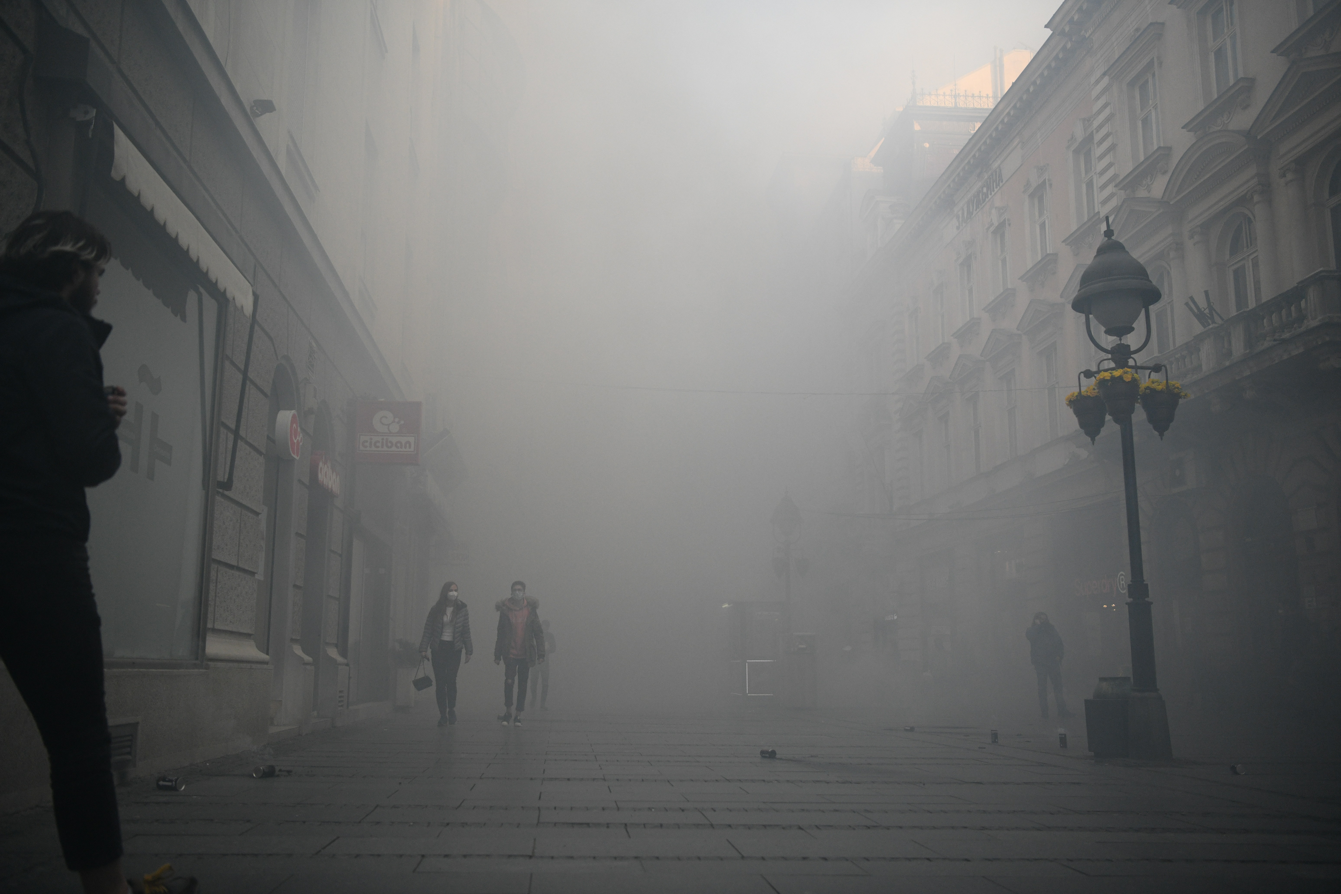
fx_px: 1266
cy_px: 447
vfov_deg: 38.9
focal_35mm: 34
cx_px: 670
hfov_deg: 55.8
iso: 1600
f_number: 2.8
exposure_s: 1/6400
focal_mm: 34
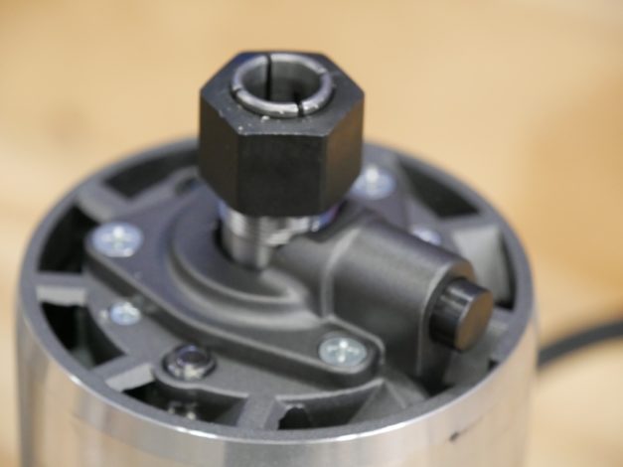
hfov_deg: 10.7
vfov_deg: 8.1
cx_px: 312
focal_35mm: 184
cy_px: 234
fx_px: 3311
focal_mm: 92
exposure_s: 1/80
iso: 3200
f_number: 5.4
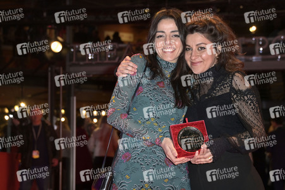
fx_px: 617
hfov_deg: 26.0
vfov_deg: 17.5
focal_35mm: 78
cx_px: 142
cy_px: 95
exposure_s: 1/250
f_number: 5
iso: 1000
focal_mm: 78
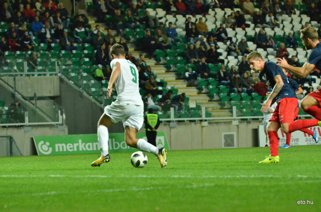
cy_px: 106
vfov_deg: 5.1
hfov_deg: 7.6
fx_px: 2403
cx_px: 160
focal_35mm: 270
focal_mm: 180
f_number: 5
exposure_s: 1/800
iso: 5000
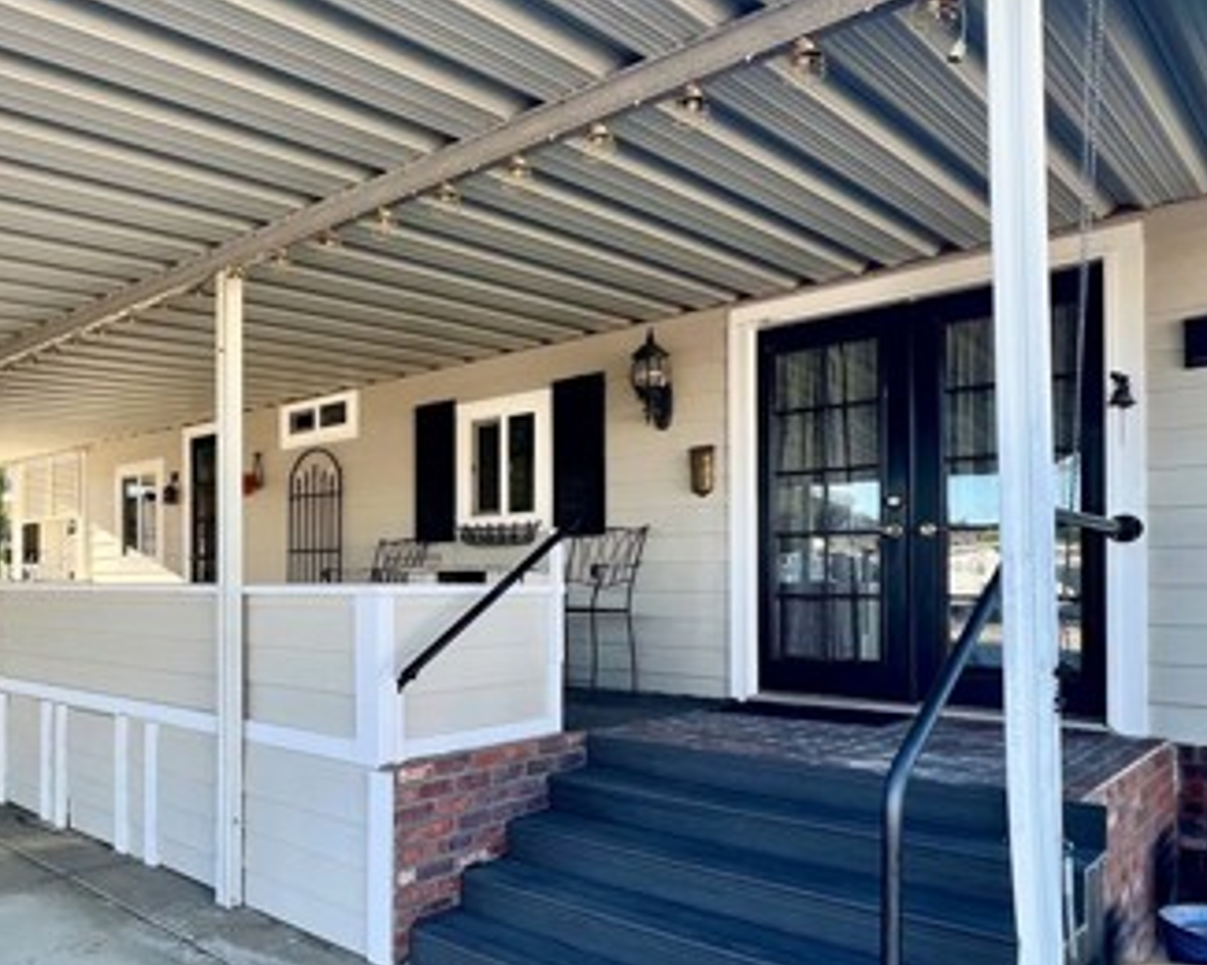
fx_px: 893
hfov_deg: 63.6
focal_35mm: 25
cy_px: 575
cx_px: 286
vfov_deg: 56.4
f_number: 1.8
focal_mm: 1.57
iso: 32
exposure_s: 1/120
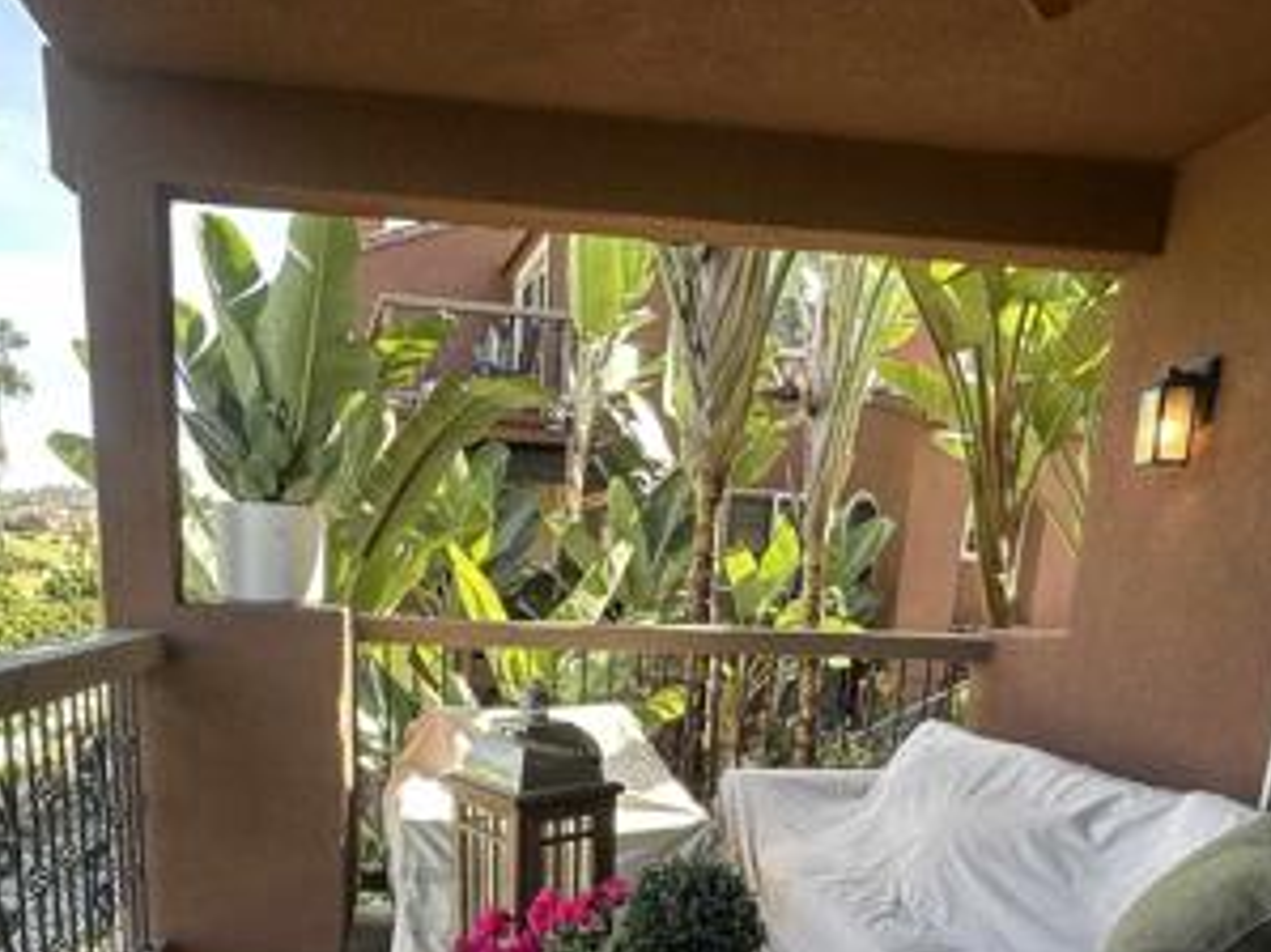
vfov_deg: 42.7
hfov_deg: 59.7
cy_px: 863
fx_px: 1101
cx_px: 540
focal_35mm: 30
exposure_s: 1/139
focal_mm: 2.22
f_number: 2.2
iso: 40
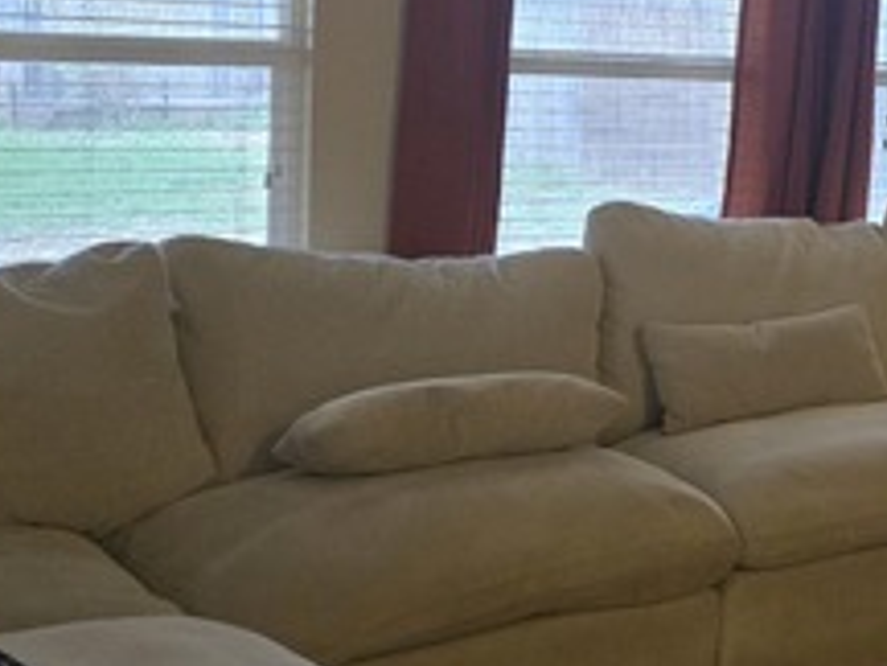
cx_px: 1055
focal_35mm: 68
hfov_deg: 25.7
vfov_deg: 21.2
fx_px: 1742
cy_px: 90
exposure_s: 1/120
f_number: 1.8
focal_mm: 5.4
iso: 800
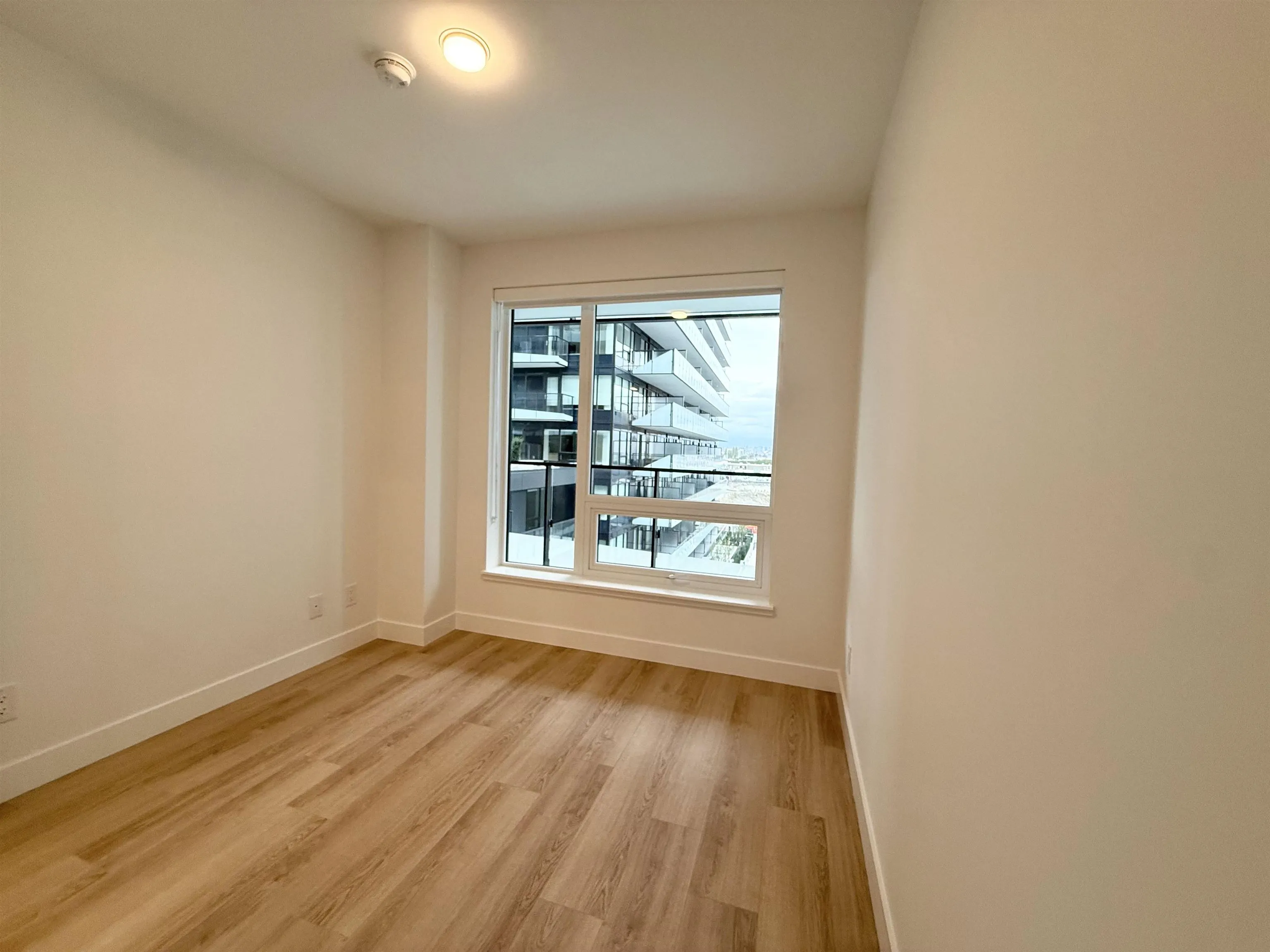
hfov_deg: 102.1
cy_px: 476
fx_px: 514
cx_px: 635
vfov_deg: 85.7
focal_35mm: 14
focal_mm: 2.22
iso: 200
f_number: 2.2
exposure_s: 1/120
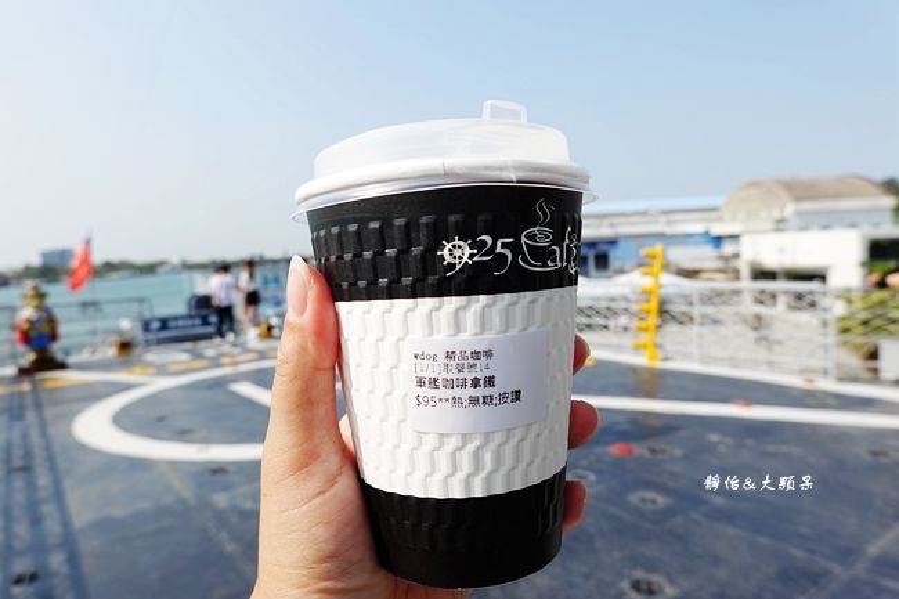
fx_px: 599
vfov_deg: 53.1
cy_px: 300
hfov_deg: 73.8
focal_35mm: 24
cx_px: 450
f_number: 4
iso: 125
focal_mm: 9
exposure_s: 1/1000
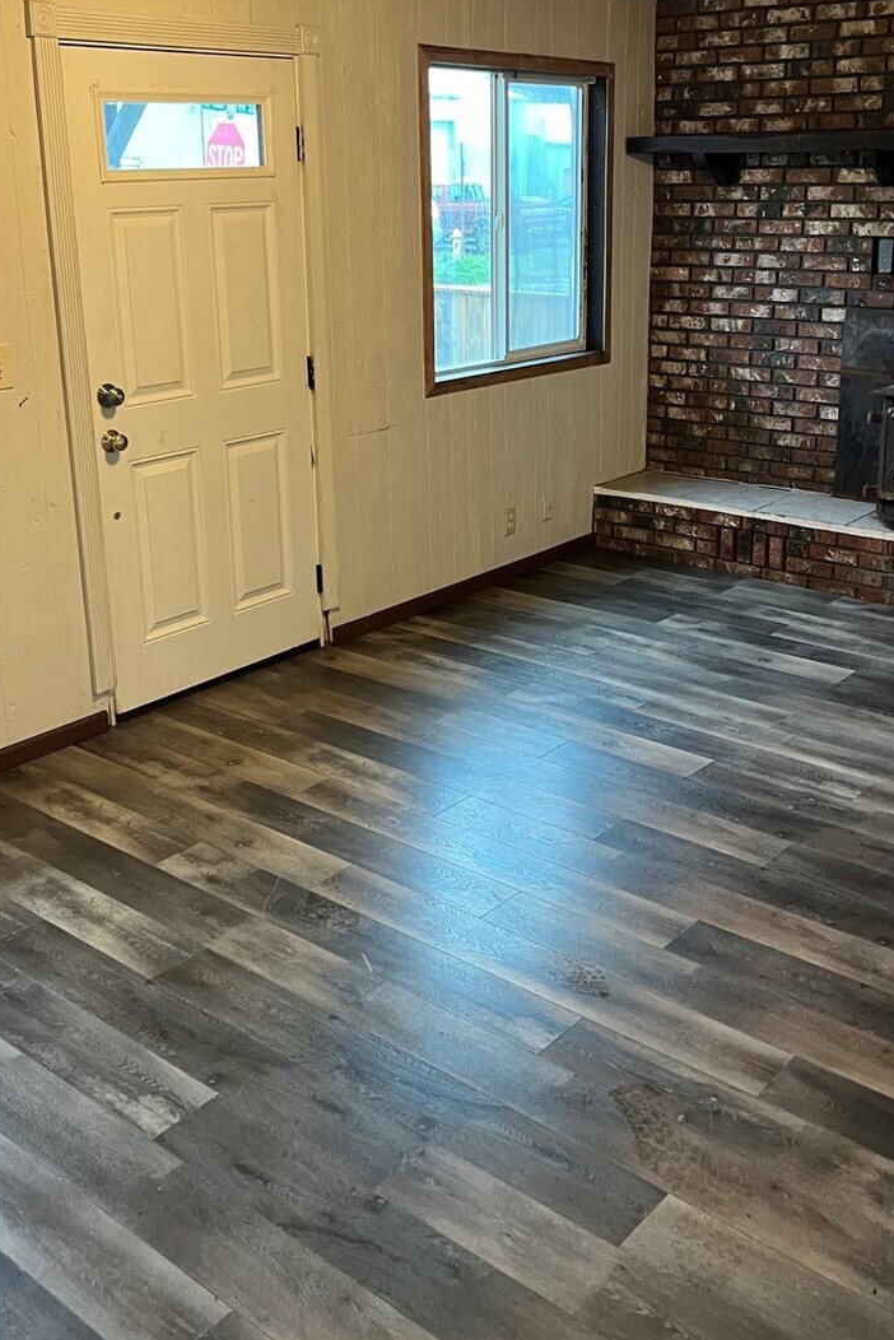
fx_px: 1377
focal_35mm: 37
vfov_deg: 51.5
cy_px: 532
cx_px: 448
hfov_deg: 36.0
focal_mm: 5.1
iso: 250
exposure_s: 1/60
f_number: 1.6
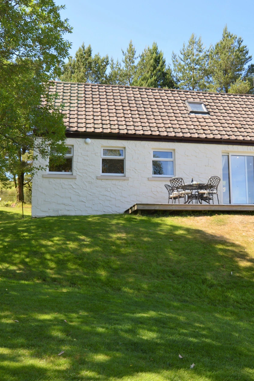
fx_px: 410
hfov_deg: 34.4
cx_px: 142
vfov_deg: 49.8
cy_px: 190
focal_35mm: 39
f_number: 6.3
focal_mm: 17
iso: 100
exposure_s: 1/160
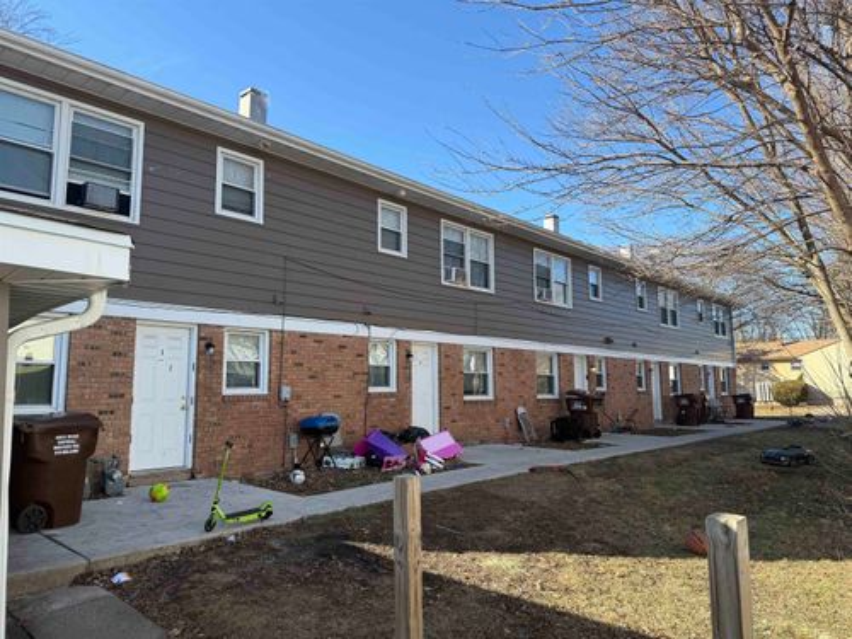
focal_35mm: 24
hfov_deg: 71.6
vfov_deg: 56.8
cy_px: 320
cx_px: 426
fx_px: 591
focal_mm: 6.76
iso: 80
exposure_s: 1/1464
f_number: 1.78
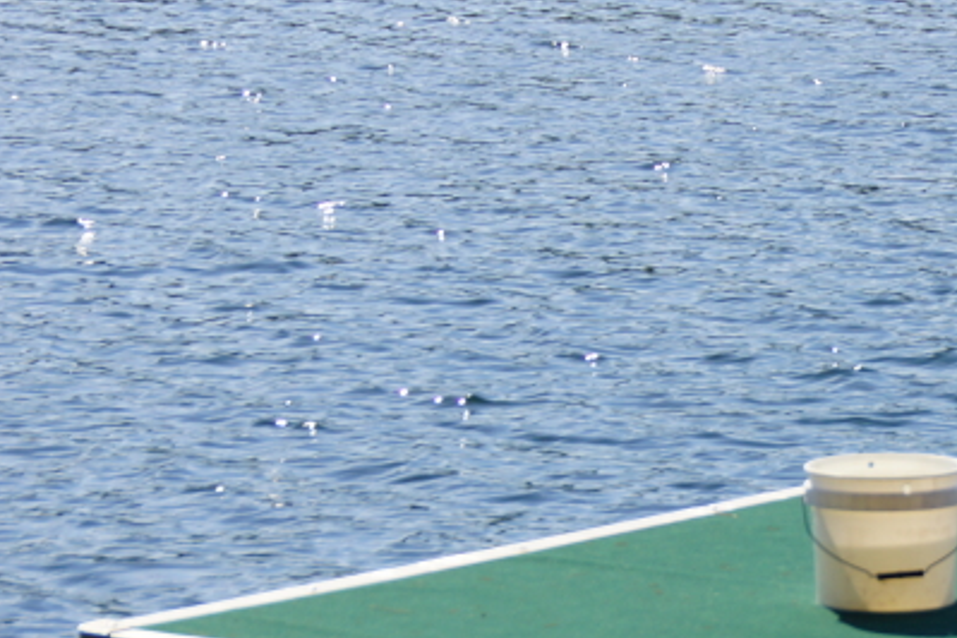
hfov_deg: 7.8
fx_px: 6991
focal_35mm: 263
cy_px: 619
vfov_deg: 5.2
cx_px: 1021
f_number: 5.6
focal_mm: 70
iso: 100
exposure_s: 1/125
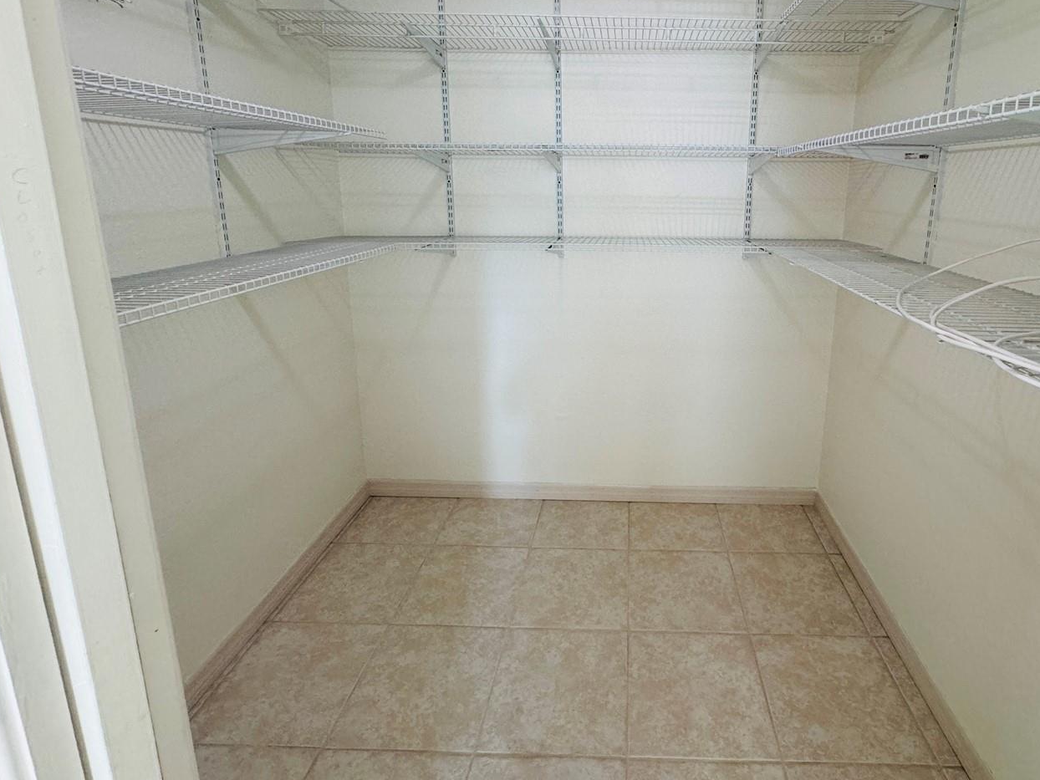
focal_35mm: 18
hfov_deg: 86.7
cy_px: 292
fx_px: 541
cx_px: 621
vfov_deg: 70.4
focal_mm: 2.22
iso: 250
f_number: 2.2
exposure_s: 1/60
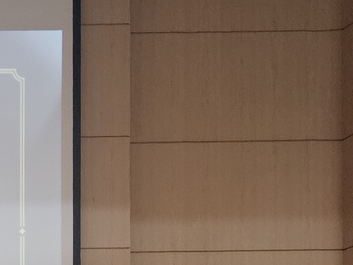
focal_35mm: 126
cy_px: 448
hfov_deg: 13.9
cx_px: -284
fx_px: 1285
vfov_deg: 11.1
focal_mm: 5.4
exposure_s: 1/240
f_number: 1.8
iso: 1000
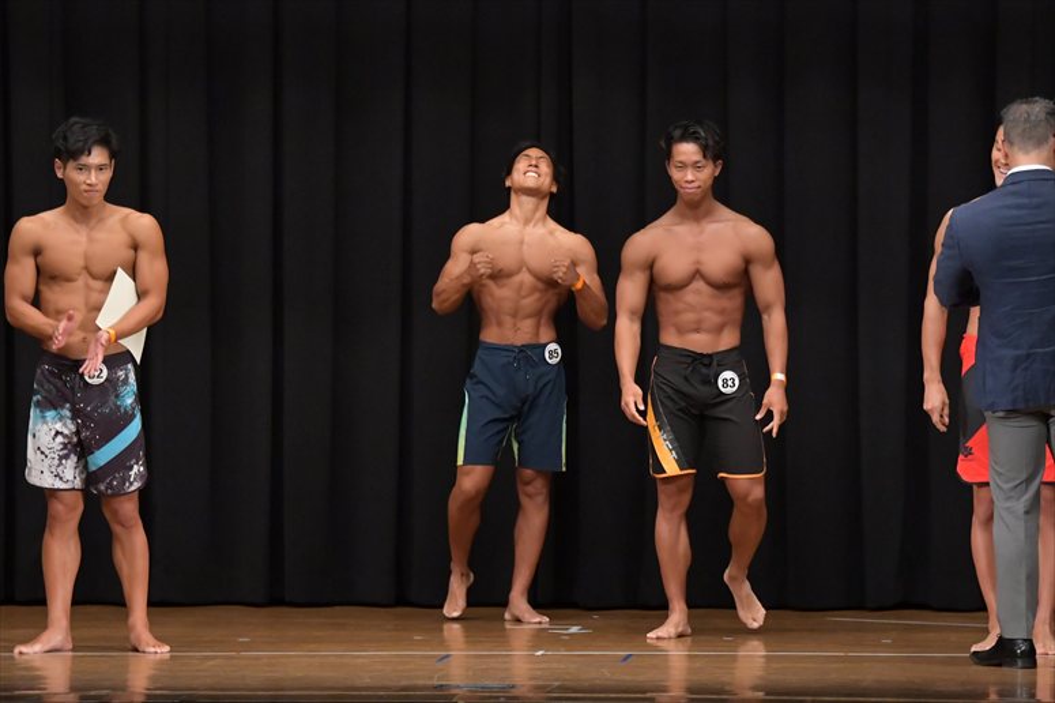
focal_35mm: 202
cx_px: 528
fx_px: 5917
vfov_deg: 6.8
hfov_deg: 10.2
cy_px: 352
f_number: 5.6
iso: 6400
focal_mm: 135
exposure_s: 1/400
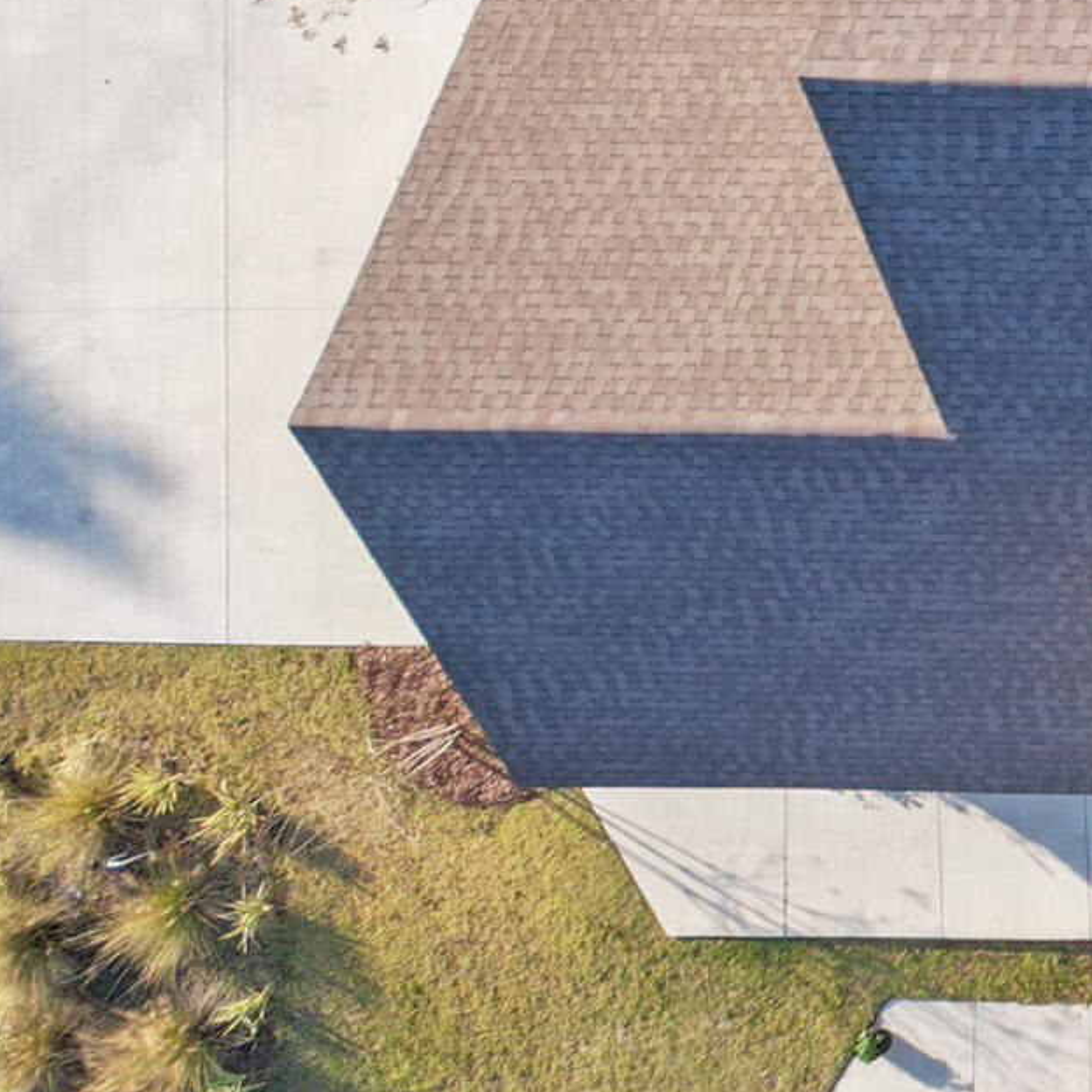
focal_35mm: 90
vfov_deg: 18.4
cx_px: 2370
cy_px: -195
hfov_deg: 14.7
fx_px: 3212
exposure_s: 1/240
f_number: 2.8
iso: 100
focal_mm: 8.38
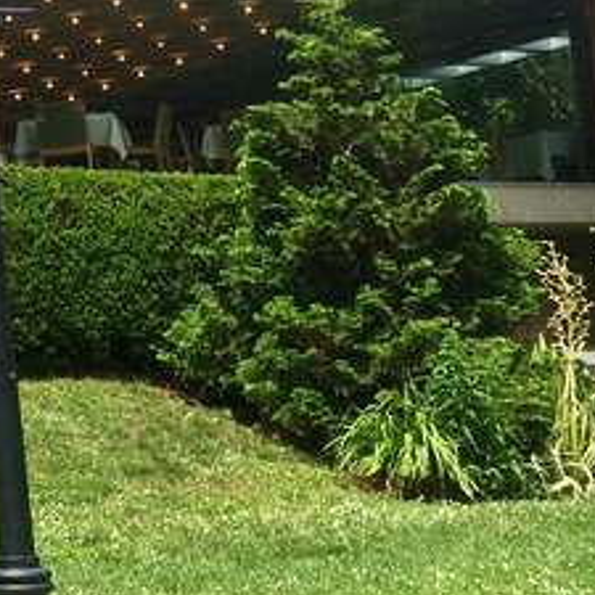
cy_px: 48
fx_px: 1770
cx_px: -278
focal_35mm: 91
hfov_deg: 17.3
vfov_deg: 18.7
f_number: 2.2
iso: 32
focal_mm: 4.15
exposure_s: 1/1080
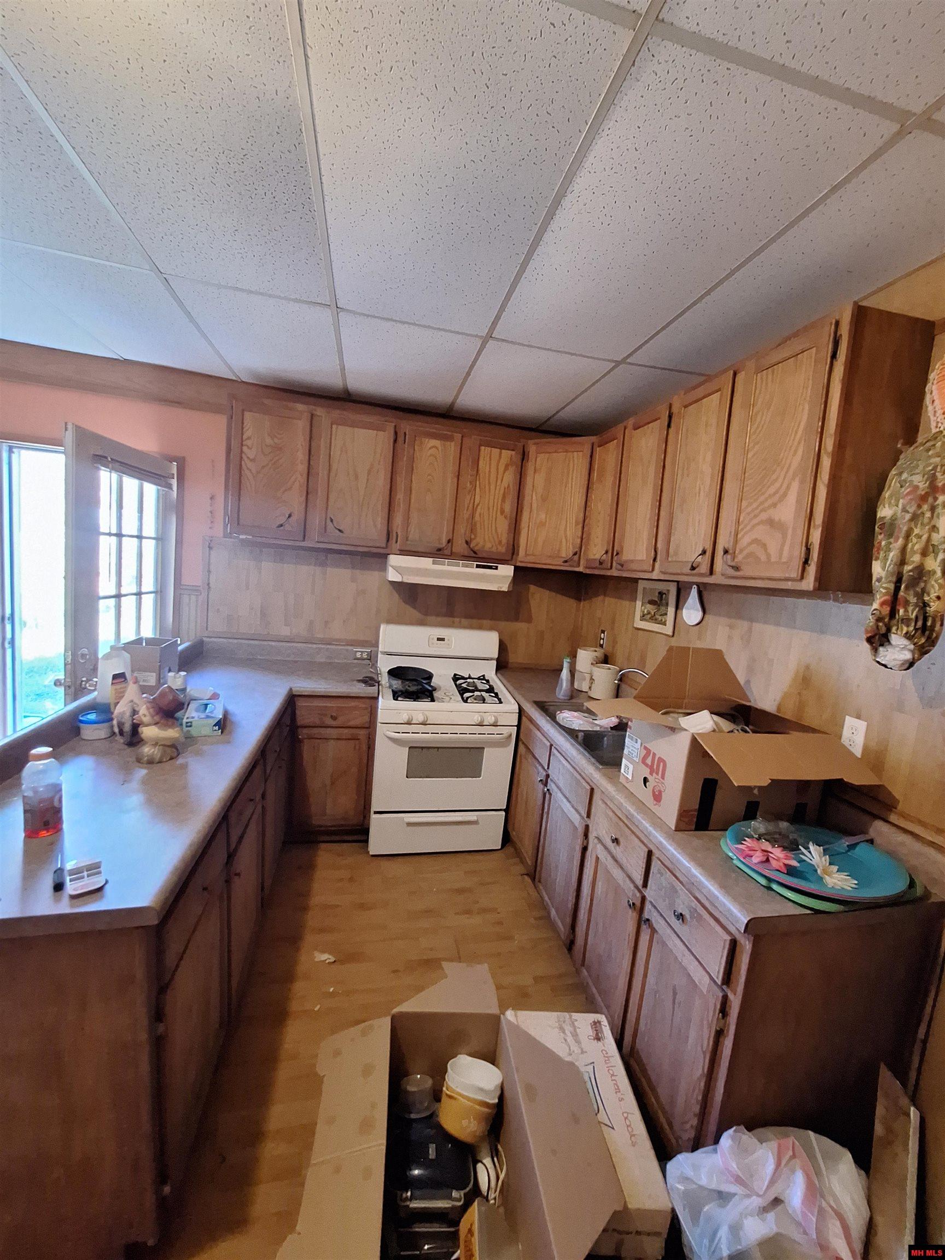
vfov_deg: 106.2
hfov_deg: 89.9
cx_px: 472
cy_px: 630
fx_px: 473
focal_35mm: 13
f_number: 2.2
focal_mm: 1.74
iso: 500
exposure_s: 1/20
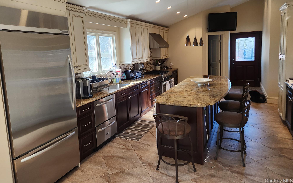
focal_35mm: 25
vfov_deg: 48.9
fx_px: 200
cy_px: 72
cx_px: 145
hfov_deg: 72.5
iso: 200
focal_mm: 5.4
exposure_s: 1/180
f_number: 1.8
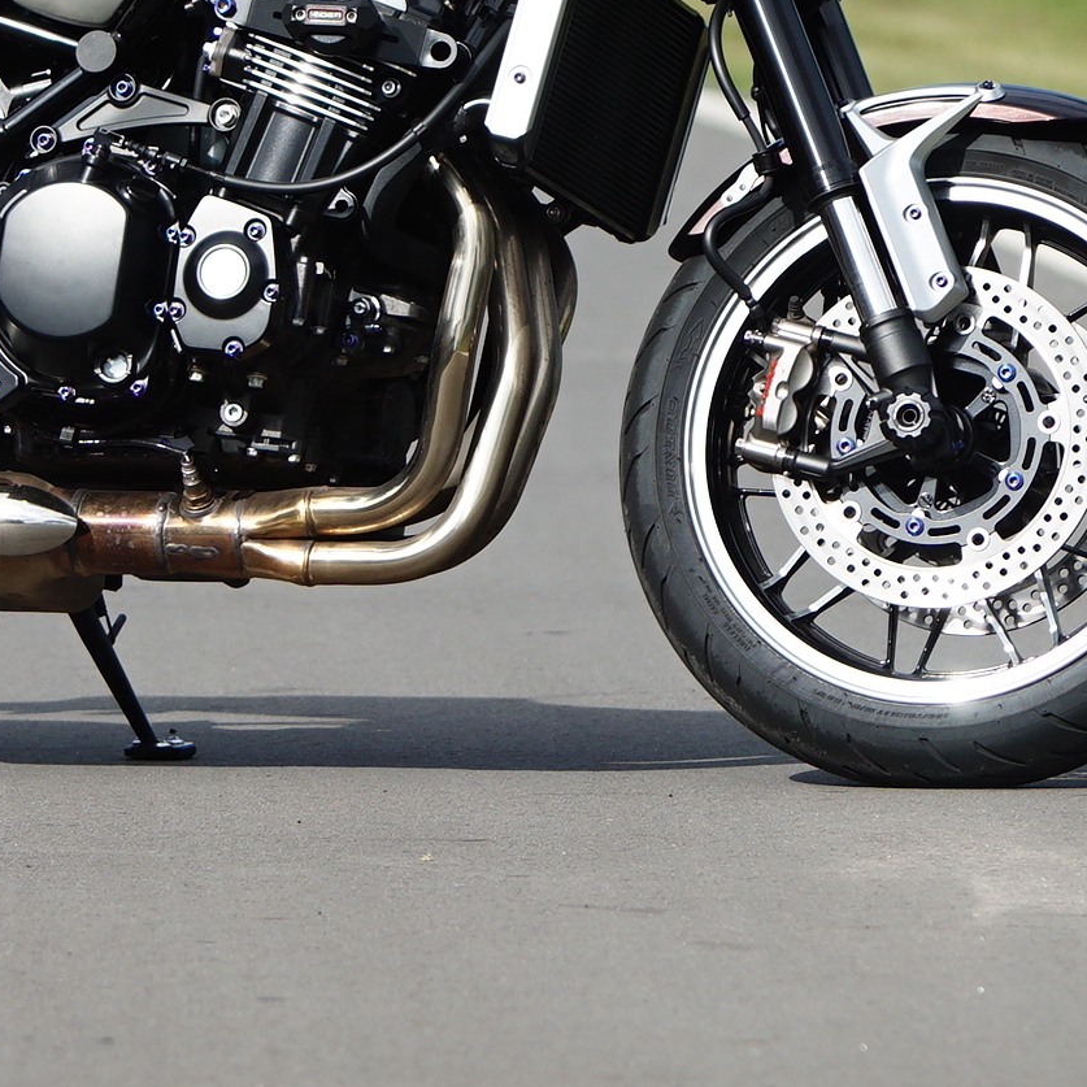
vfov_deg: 3.2
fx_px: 19504
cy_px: 14
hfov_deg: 3.2
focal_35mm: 549
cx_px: 714
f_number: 4
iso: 100
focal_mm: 120
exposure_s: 1/800
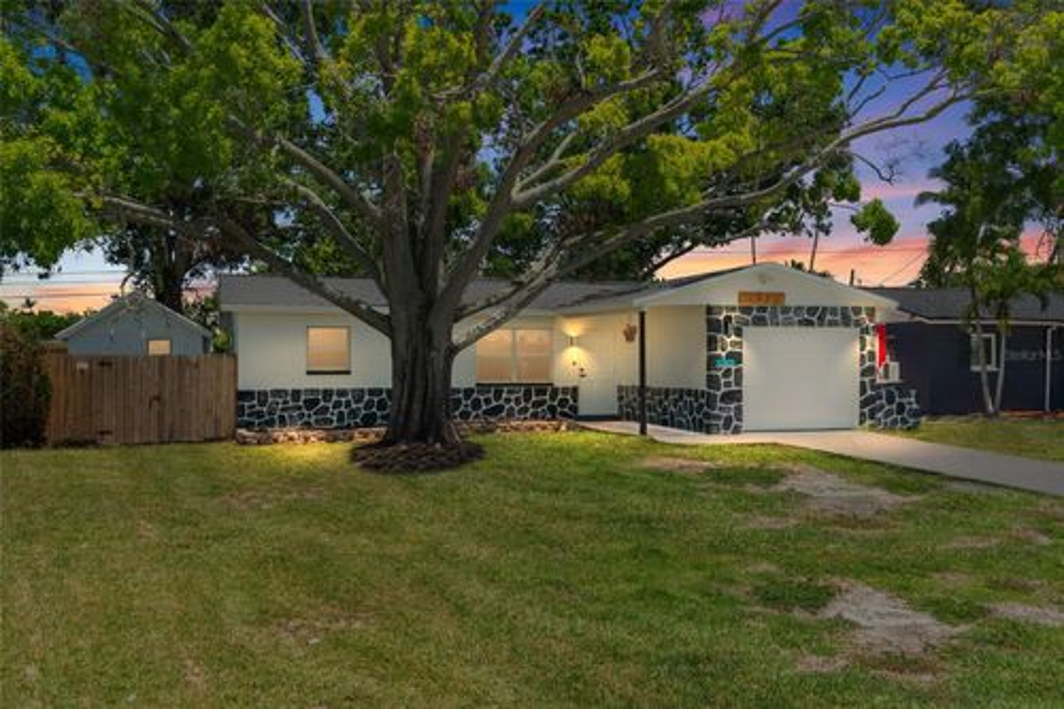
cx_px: 532
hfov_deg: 57.2
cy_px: 354
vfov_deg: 39.9
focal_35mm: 33
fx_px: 975
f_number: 9
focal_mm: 33
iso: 250
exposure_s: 1/125
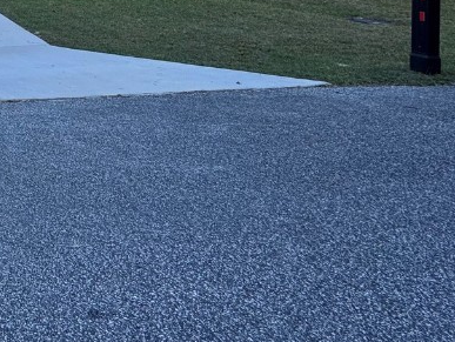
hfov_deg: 34.7
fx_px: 487
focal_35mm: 37
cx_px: -139
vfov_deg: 33.4
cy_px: -41
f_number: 2.2
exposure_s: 1/397
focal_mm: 2.22
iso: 40
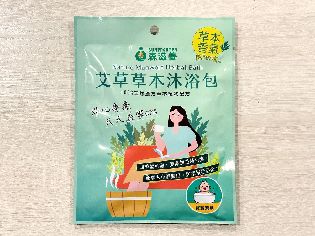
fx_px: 437
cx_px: 158
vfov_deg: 30.3
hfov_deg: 39.7
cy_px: 118
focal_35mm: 48
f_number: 1.78
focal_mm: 6.86
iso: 80
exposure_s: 1/60
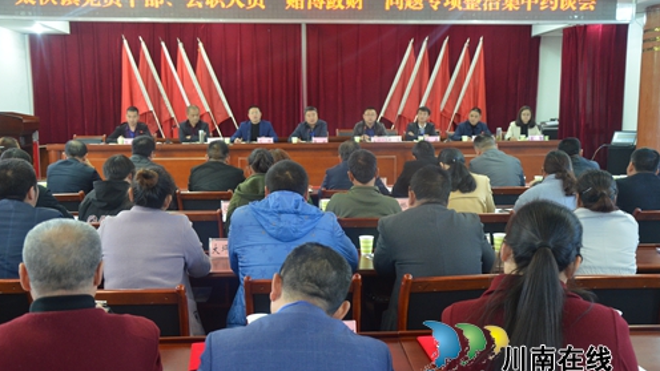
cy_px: 196
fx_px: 692
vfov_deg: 30.0
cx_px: 331
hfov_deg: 51.0
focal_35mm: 40
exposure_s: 1/25
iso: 1600
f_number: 4
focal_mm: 25
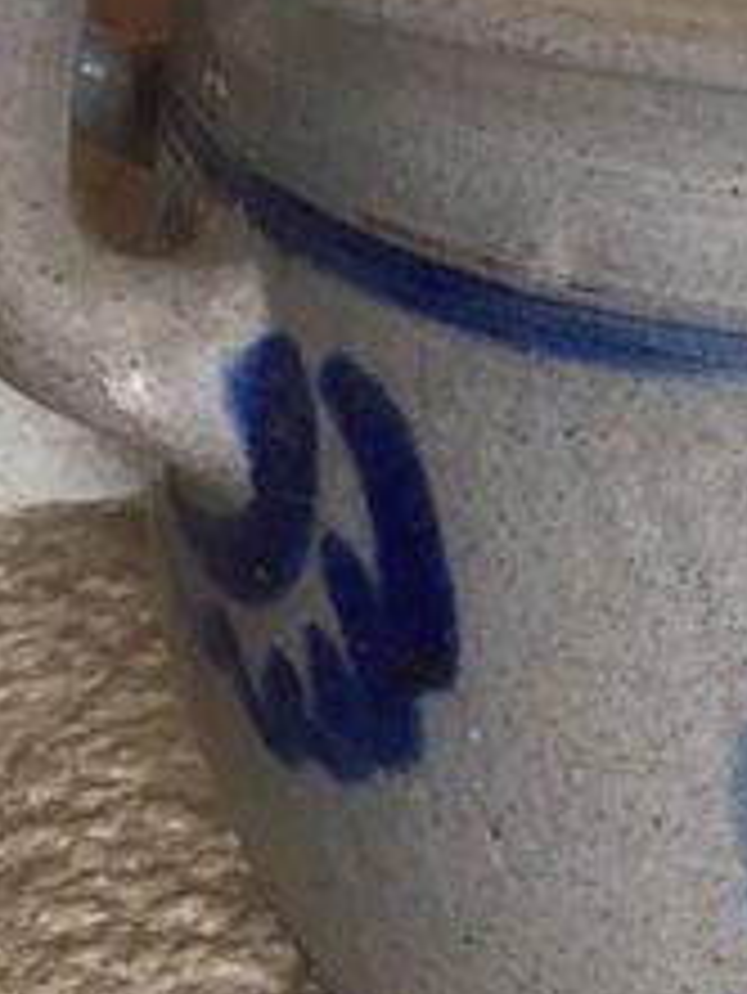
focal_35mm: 84
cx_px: 846
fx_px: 2415
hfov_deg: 17.0
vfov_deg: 23.1
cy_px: 306
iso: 32
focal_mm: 4.15
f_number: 2.2
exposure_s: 1/33
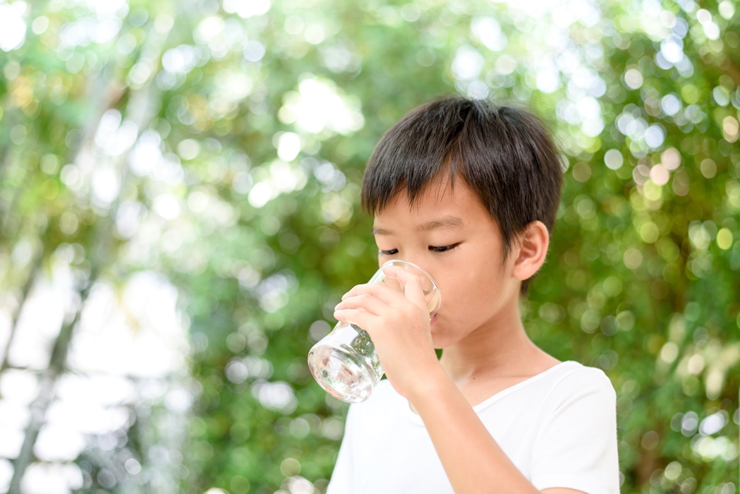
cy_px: 247
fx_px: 1028
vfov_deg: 27.0
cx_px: 370
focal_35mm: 50
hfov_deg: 39.6
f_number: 2.2
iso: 400
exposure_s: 1/320
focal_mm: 50
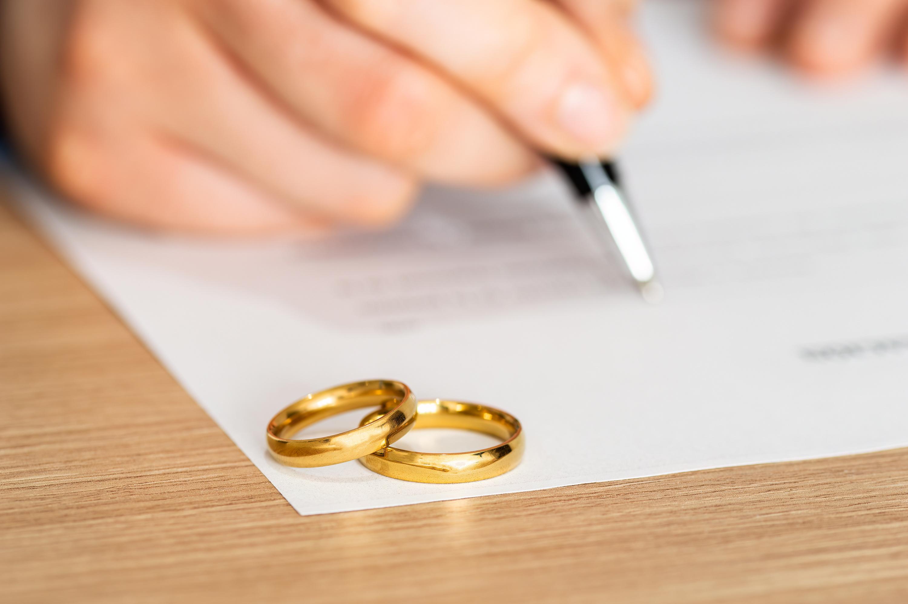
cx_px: 454
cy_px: 302
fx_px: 3969
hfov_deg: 13.1
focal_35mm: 158
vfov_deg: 8.7
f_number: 5.6
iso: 200
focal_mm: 105
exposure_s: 1/20
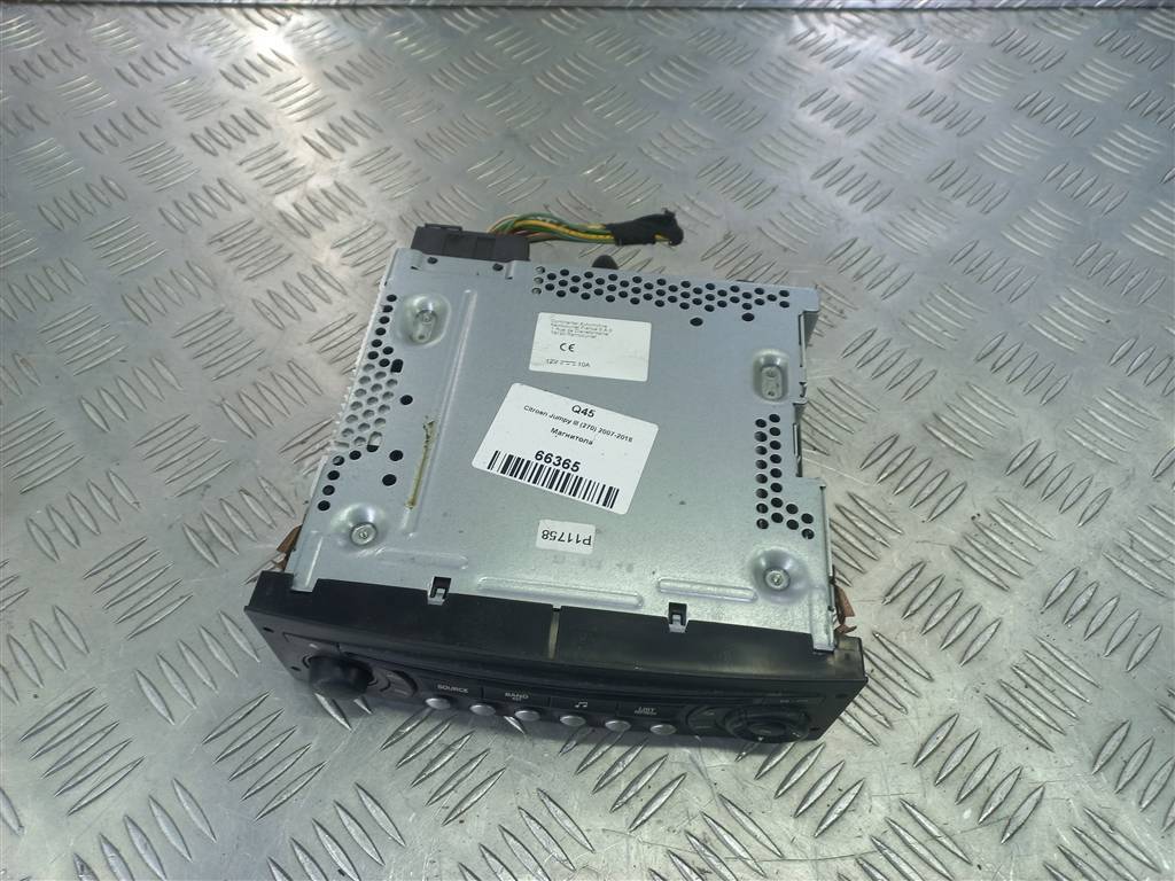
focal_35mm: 25
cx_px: 588
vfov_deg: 54.9
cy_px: 440
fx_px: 849
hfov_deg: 69.4
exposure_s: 1/50
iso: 50
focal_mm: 4.6
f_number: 1.8
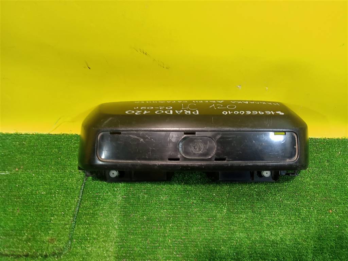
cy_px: 130
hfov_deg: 63.4
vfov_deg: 49.7
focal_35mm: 28
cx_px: 174
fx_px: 281
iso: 247
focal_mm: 3.65
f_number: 2.2
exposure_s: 1/33.3
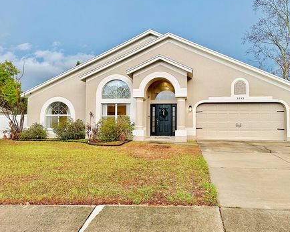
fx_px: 232
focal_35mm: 27
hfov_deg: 64.0
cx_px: 156
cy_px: 115
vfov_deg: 53.2
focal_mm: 6.86
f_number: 1.78
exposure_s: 1/120
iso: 100
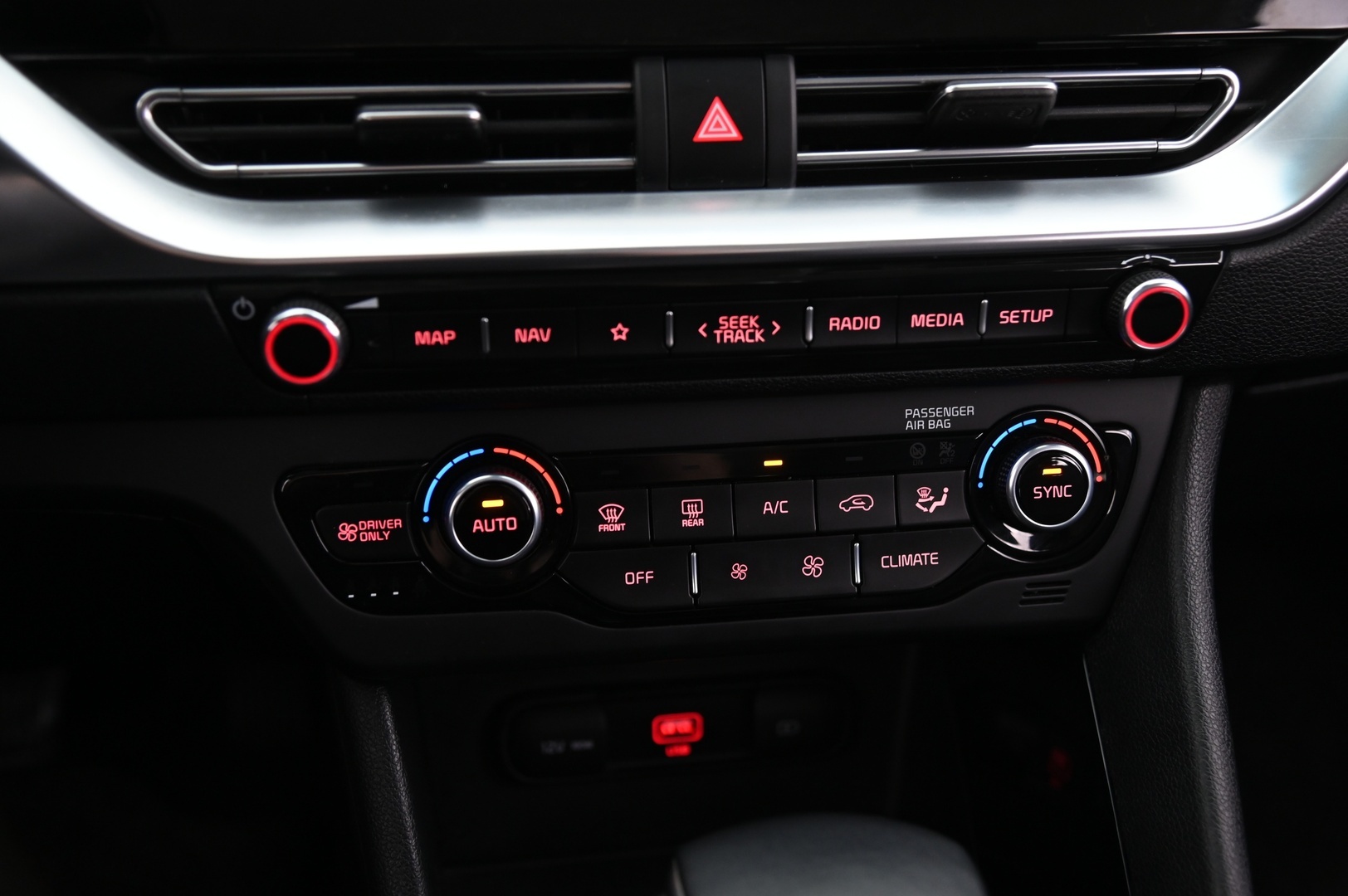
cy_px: 448
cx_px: 674
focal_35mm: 38
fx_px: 1422
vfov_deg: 35.0
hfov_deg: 50.7
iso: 2000
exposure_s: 1/13
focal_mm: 38
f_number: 4
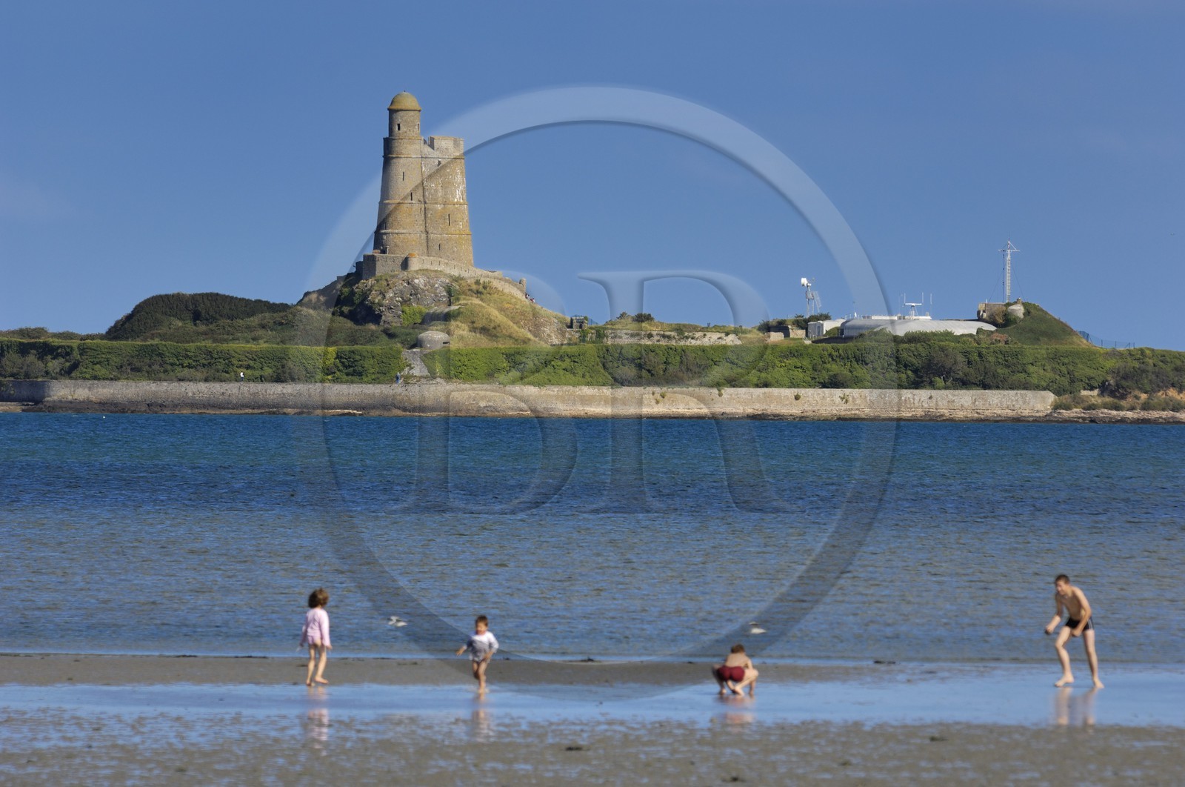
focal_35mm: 450
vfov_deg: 3.0
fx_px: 14791
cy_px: 394
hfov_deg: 4.6
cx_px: 592
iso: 100
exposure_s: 1/500
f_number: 5.6
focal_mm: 300
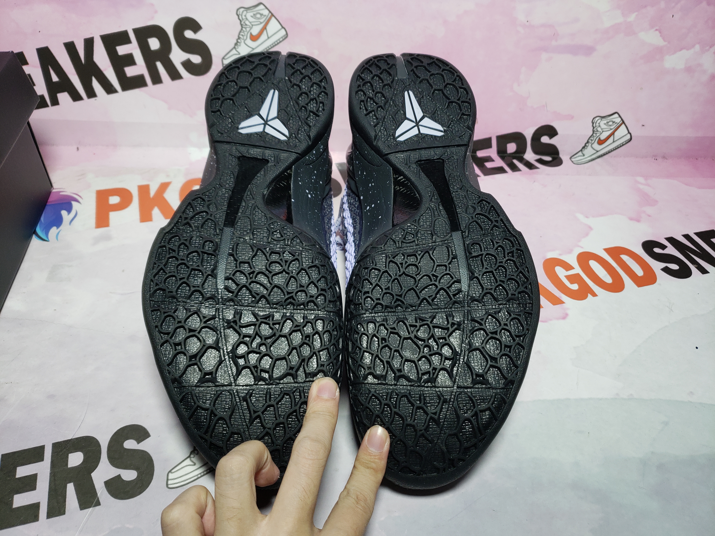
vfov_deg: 53.1
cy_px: 268
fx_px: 537
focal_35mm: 26
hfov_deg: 67.3
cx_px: 358
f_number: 1.5
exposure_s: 1/360
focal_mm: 4.3
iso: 50
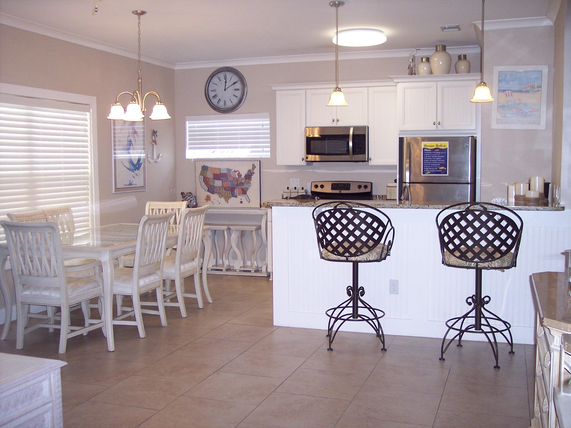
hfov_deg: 47.9
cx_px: 286
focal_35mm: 39
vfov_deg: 36.8
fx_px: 643
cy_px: 214
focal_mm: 8
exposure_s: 1/60
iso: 140
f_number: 2.8
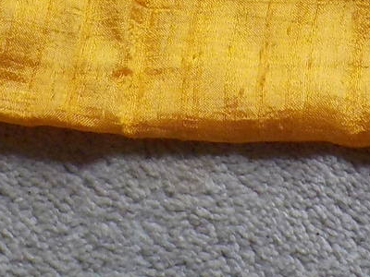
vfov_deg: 9.9
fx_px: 1539
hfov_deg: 13.7
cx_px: 198
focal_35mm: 144
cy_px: -184
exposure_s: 1/30
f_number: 3.3
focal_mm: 4.1
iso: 140
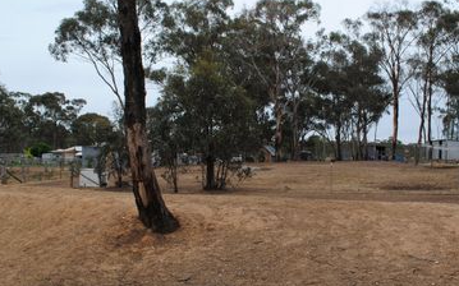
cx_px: 260
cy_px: 163
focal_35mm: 36
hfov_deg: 53.9
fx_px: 450
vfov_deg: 35.2
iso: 100
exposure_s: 1/250
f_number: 8
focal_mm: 18
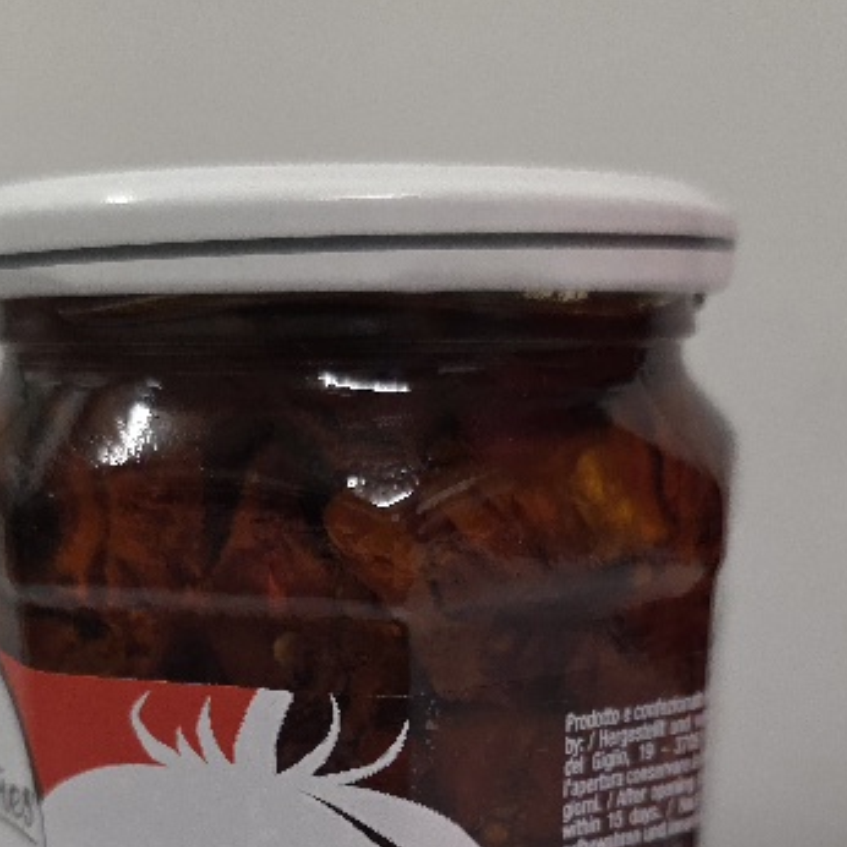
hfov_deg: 36.0
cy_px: 808
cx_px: 382
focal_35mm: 47
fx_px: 1301
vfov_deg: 33.6
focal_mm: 6.3
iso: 400
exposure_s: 1/101
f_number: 1.7
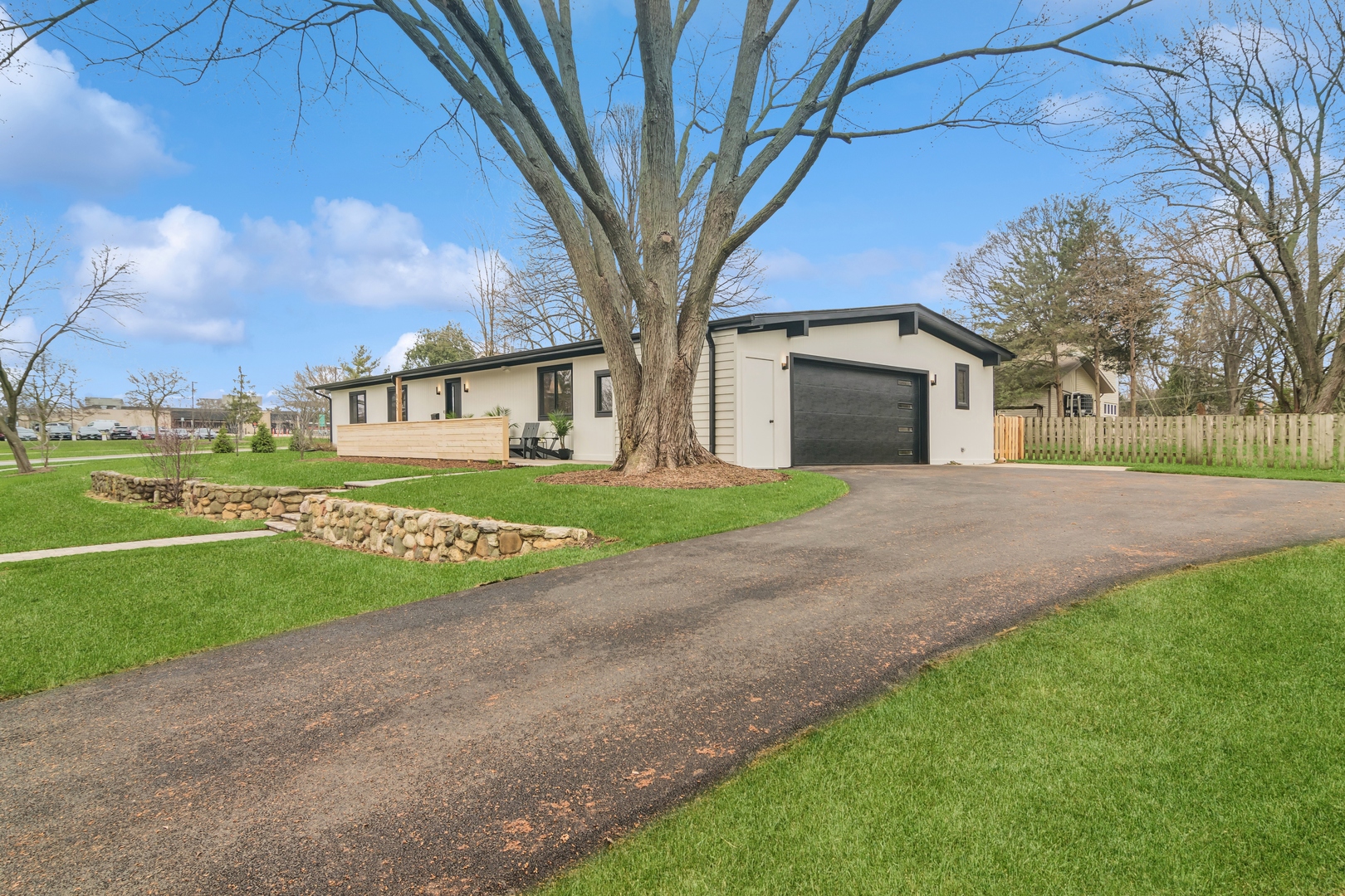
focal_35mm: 21
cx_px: 672
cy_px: 448
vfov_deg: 59.5
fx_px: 785
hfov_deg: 81.2
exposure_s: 1/60
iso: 200
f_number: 8
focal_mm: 14
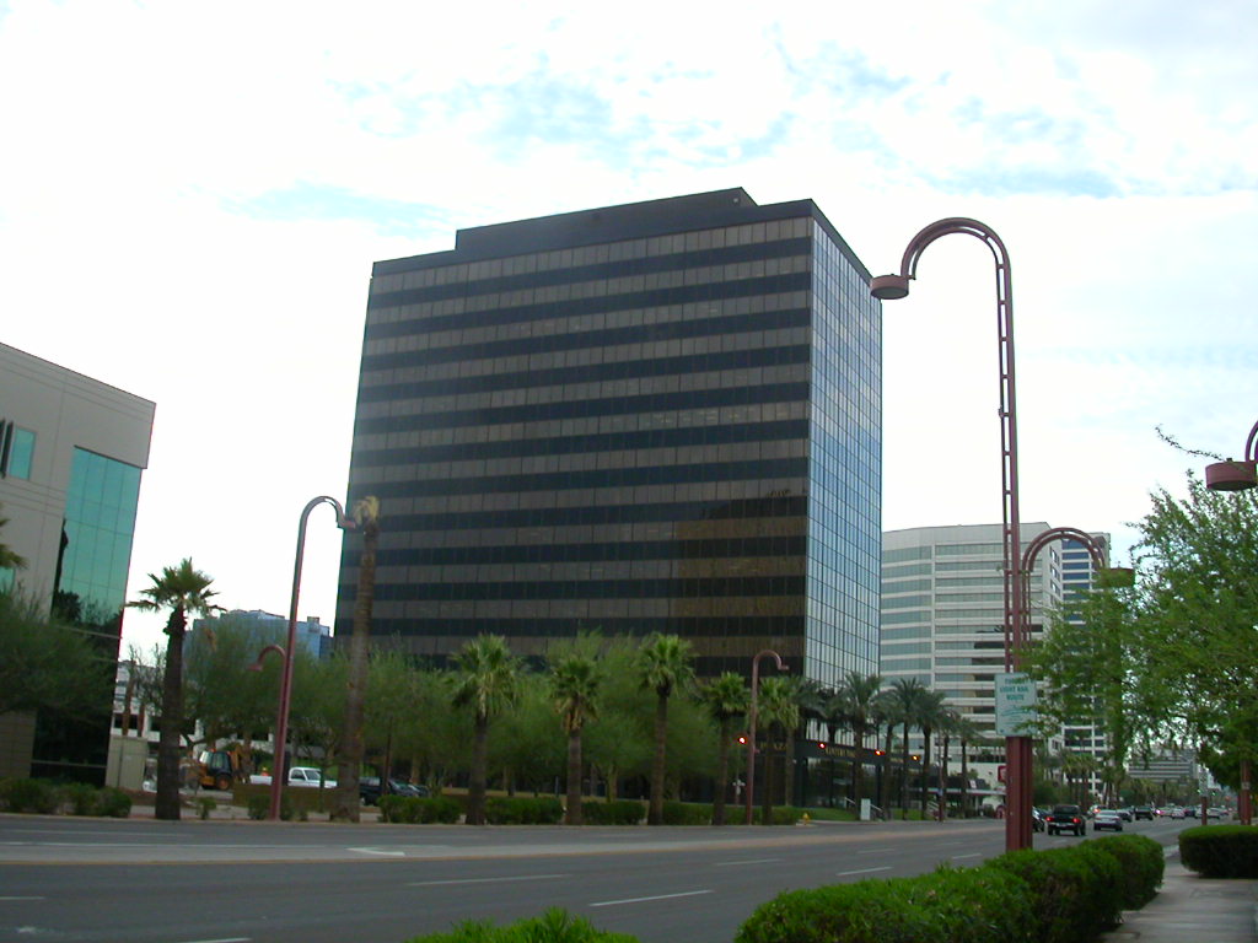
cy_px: 472
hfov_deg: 50.1
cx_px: 629
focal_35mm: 37
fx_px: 1345
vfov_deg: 38.7
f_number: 4.5
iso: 100
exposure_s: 1/198
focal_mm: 5.6
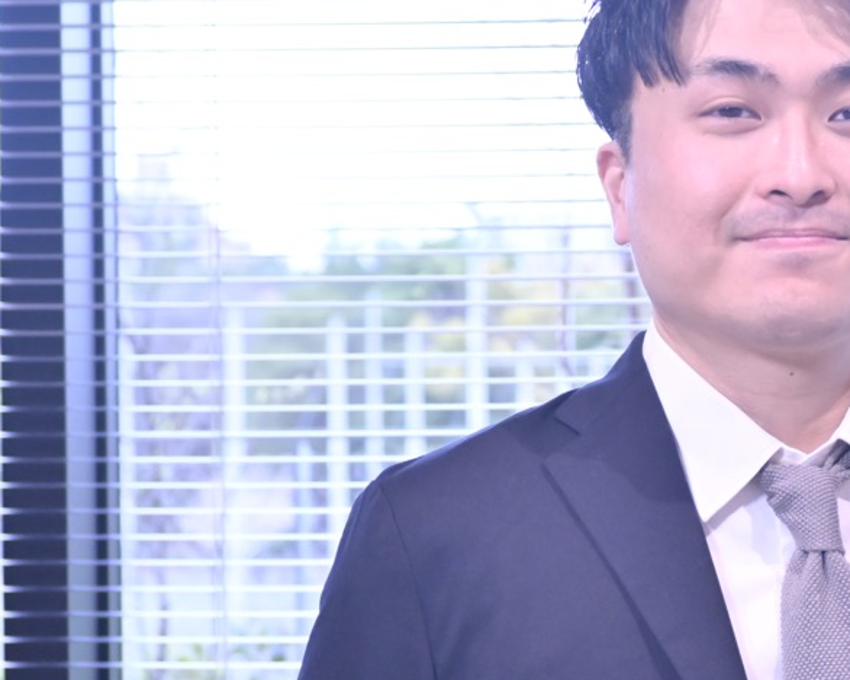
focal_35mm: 109
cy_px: 345
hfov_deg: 17.3
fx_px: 2743
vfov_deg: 14.1
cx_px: 799
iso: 1250
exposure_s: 1/250
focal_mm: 28
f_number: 2.8
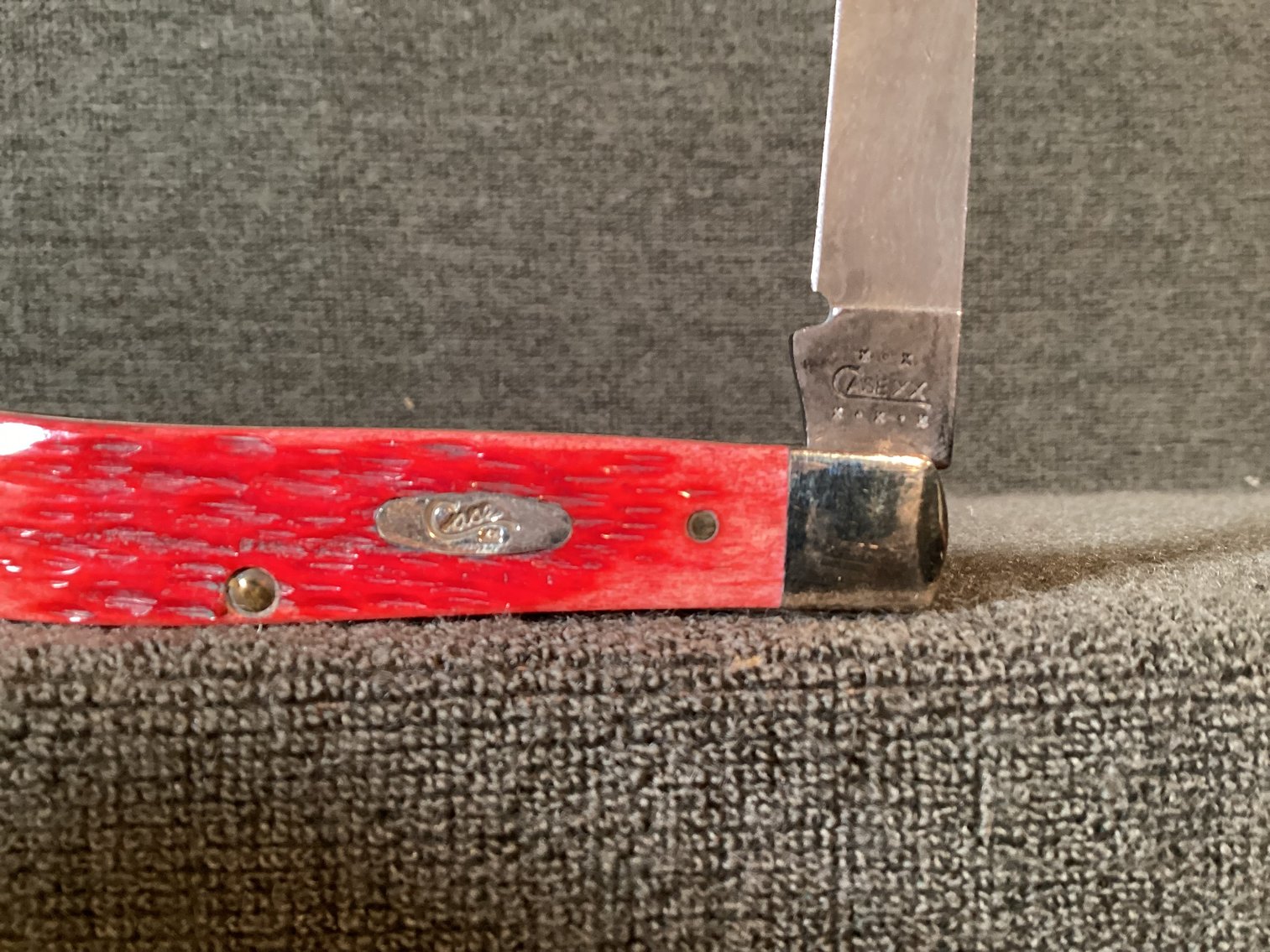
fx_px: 1137
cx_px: 635
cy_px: 476
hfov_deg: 58.3
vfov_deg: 45.4
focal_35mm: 31
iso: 250
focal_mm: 3.3
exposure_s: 1/40
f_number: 2.4
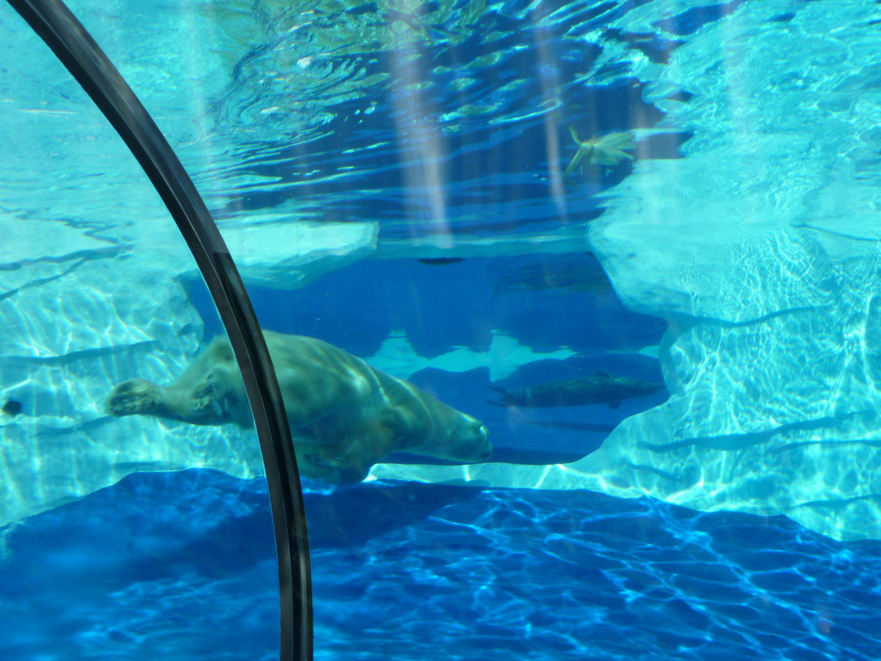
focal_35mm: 45
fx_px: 1145
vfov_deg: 32.2
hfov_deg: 42.1
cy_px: 330
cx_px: 440
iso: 100
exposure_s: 1/800
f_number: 4.1
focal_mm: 7.6
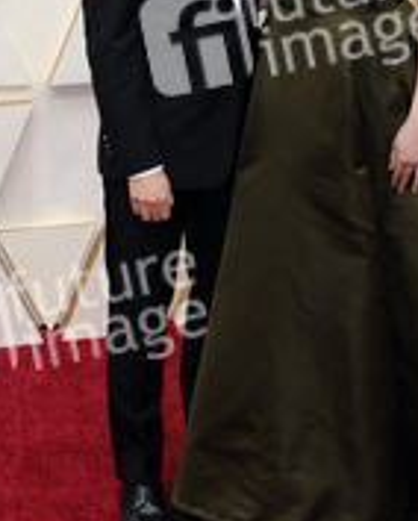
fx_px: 1374
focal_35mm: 89
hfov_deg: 17.0
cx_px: 378
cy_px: 174
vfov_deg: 21.4
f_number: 8
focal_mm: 42
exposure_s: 1/250
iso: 800
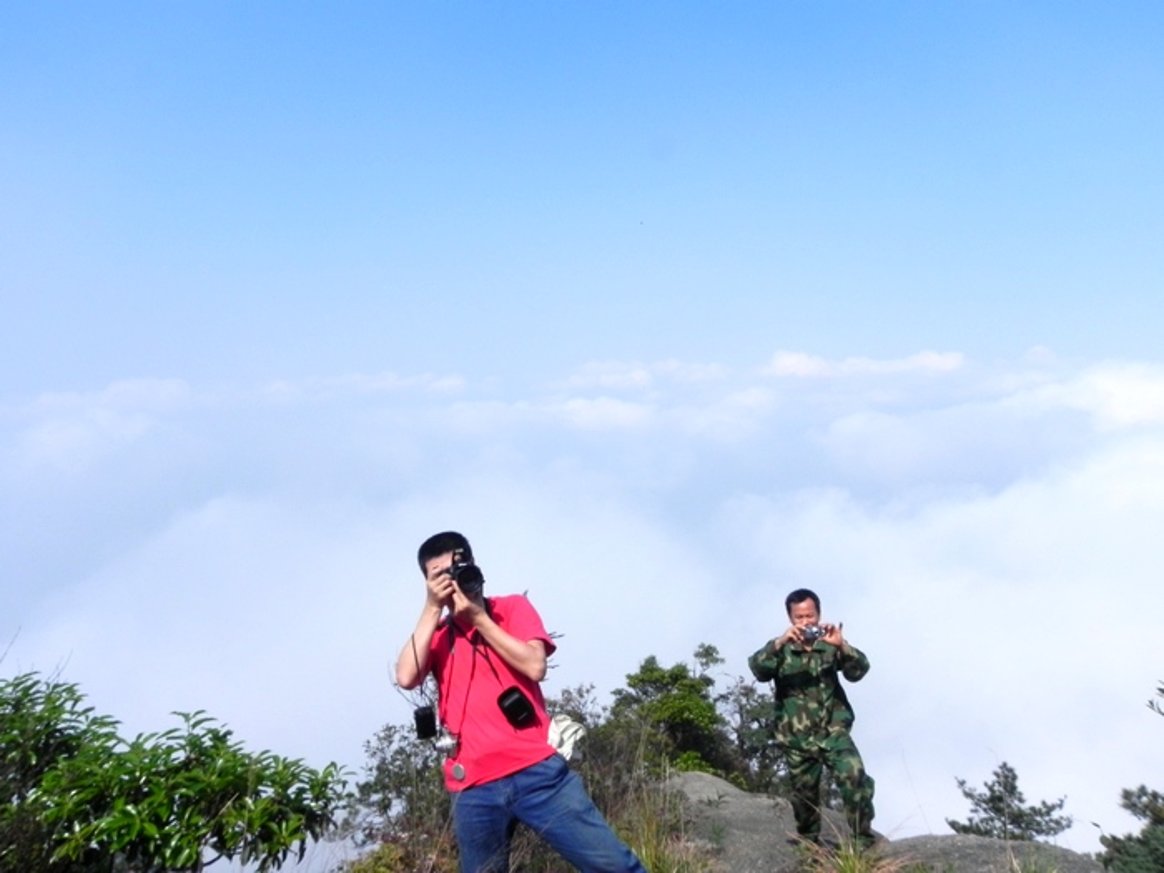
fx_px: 874
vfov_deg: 53.1
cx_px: 582
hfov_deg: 67.3
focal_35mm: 26
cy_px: 436
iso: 160
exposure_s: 1/658
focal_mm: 4.6
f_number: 8
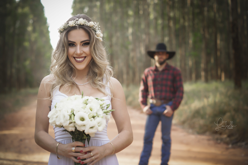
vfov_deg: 18.2
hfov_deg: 27.0
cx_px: 124
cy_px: 82
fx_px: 517
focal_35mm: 75
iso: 160
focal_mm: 50
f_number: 2.2
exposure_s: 1/250
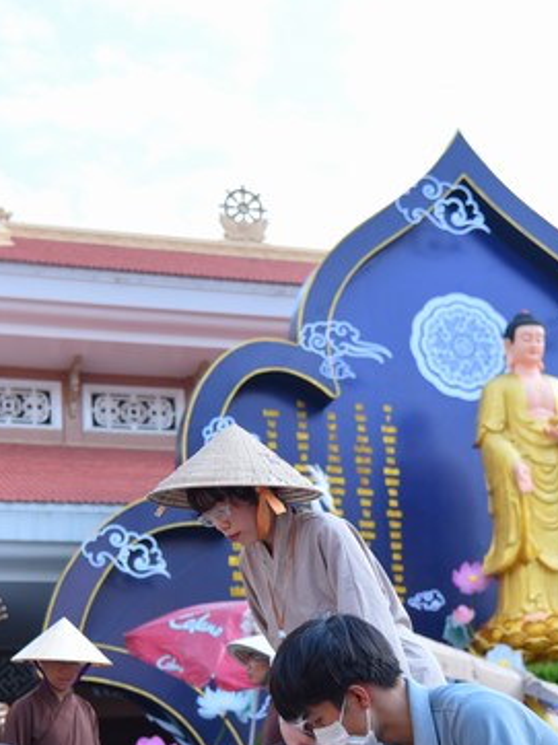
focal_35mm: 76
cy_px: 549
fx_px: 1635
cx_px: 309
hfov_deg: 19.4
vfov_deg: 25.4
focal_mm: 44
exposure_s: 1/500
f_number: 4.5
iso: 160
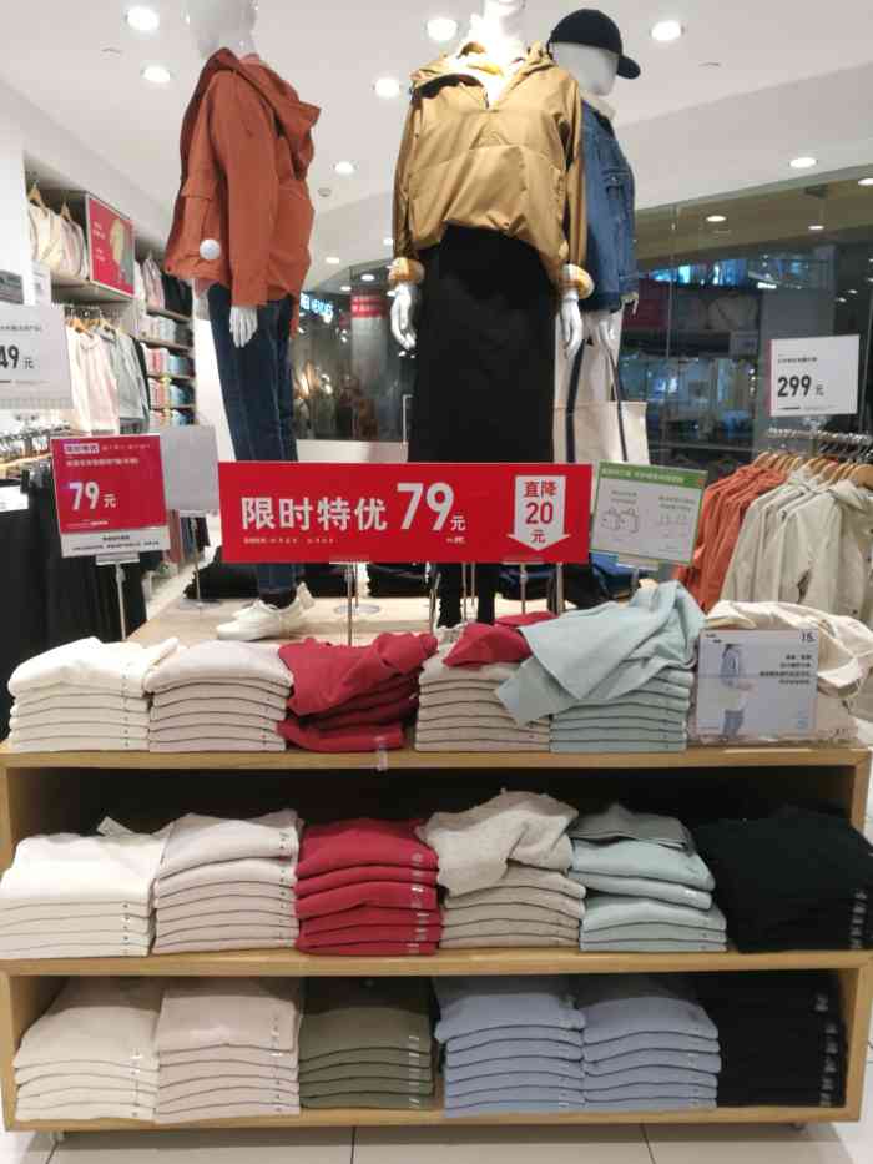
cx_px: 436
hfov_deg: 51.4
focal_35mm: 27
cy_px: 582
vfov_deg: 65.3
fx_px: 908
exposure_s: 1/50
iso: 64
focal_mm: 4.5
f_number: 2.2
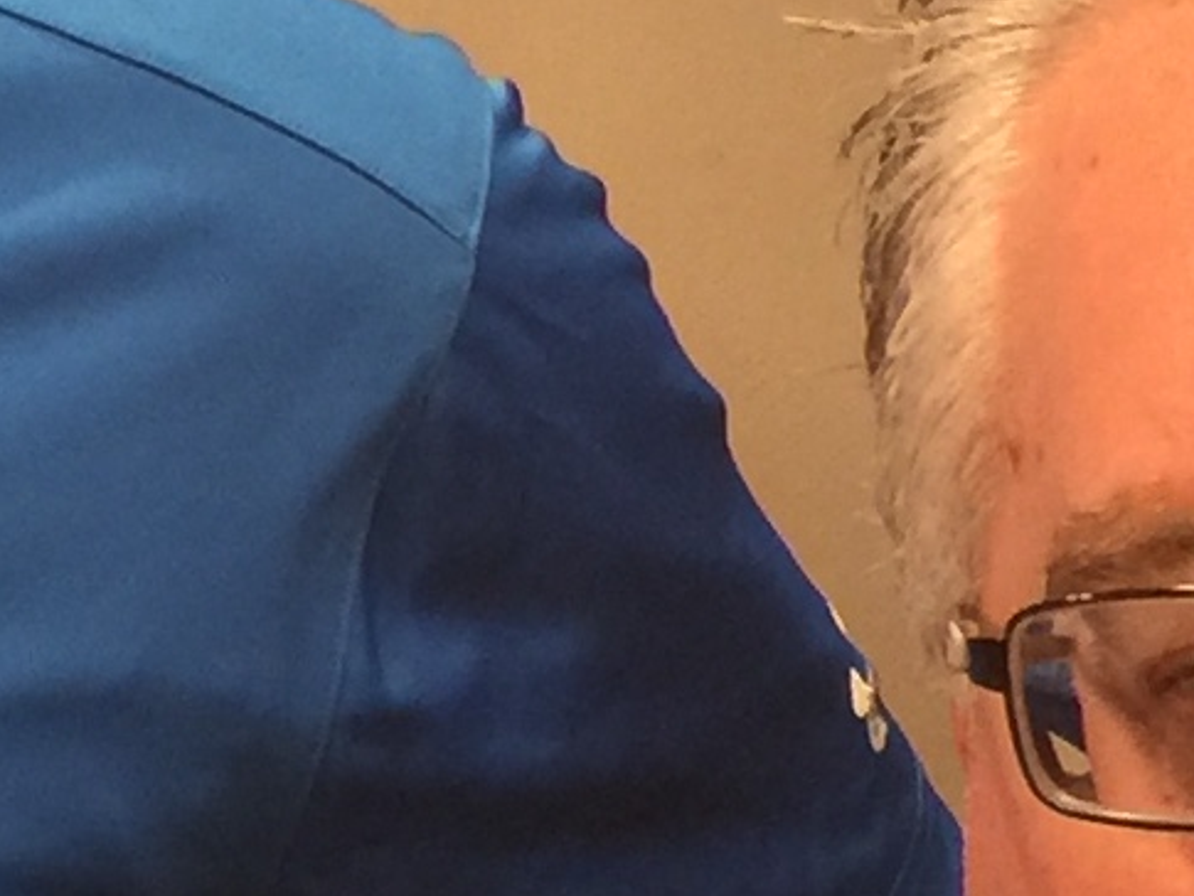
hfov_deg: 10.0
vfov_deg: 7.6
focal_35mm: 195
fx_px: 6728
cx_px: -182
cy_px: 709
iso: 80
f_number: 2.2
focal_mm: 4.15
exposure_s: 1/15
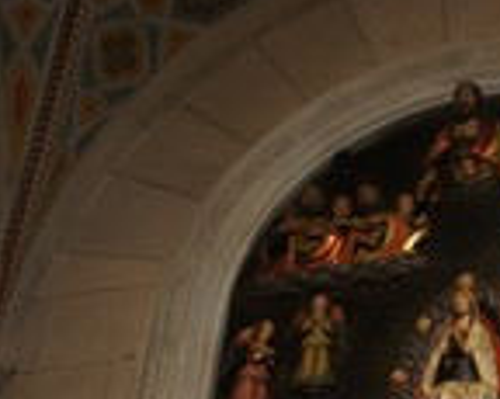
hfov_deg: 22.7
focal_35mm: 81
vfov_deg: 17.7
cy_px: 517
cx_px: 490
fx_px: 1198
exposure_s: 1/30
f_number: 3.5
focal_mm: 18
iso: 800
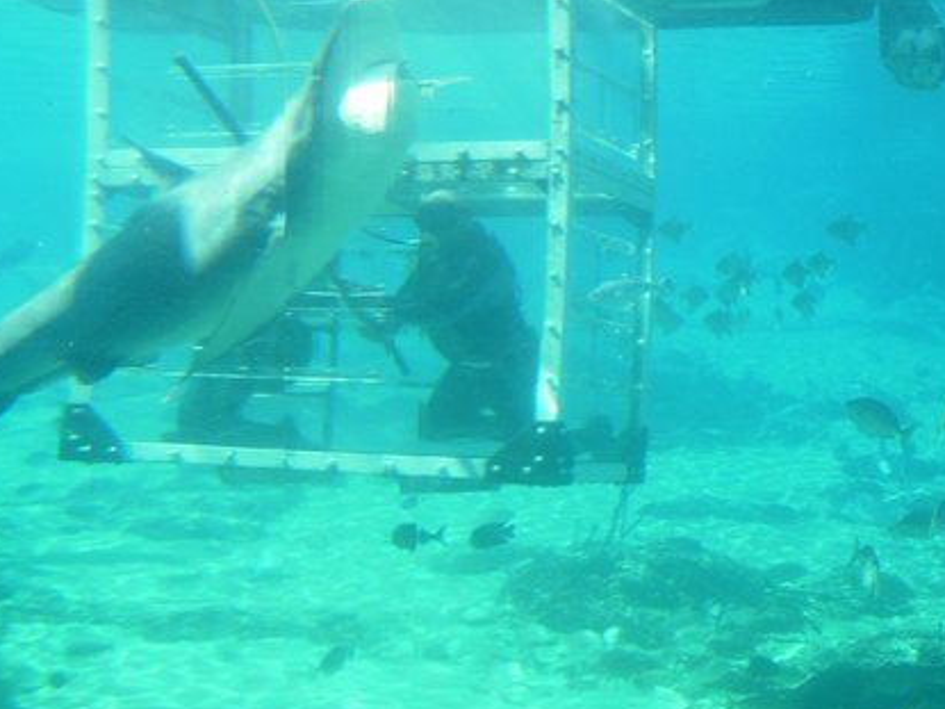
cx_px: 303
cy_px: 287
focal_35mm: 55
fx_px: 1501
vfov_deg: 26.5
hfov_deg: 34.6
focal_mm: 7.8
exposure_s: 1/148
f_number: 2.8
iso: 79
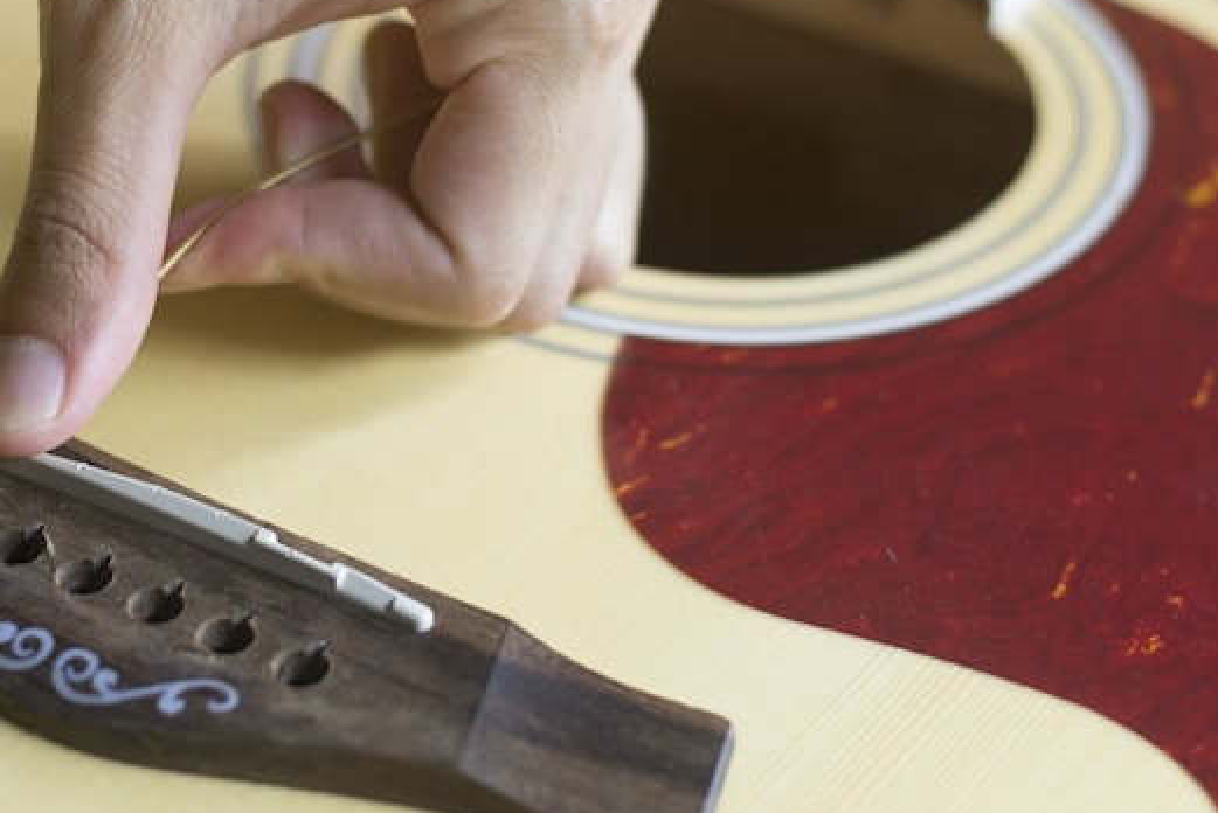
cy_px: 390
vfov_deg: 14.3
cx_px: 271
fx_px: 3250
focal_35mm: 96
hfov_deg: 21.0
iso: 320
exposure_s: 1/100
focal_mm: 50
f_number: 2.8
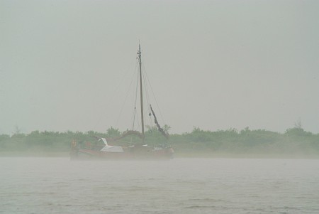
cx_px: 160
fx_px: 3991
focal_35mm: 450
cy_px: 107
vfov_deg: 3.1
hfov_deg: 4.6
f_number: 9.5
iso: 200
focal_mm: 300
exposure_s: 1/500
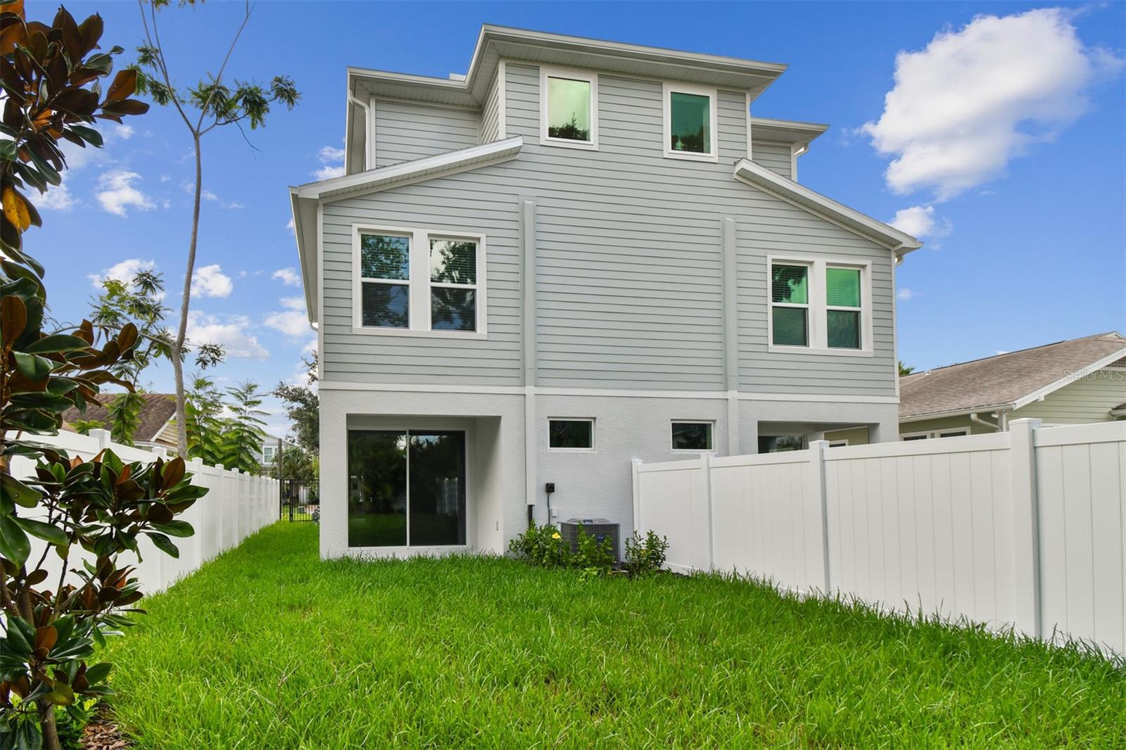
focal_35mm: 15
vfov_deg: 77.3
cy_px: 375
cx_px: 563
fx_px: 469
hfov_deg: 100.4
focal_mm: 10
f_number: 7.1
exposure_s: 1/80
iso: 100
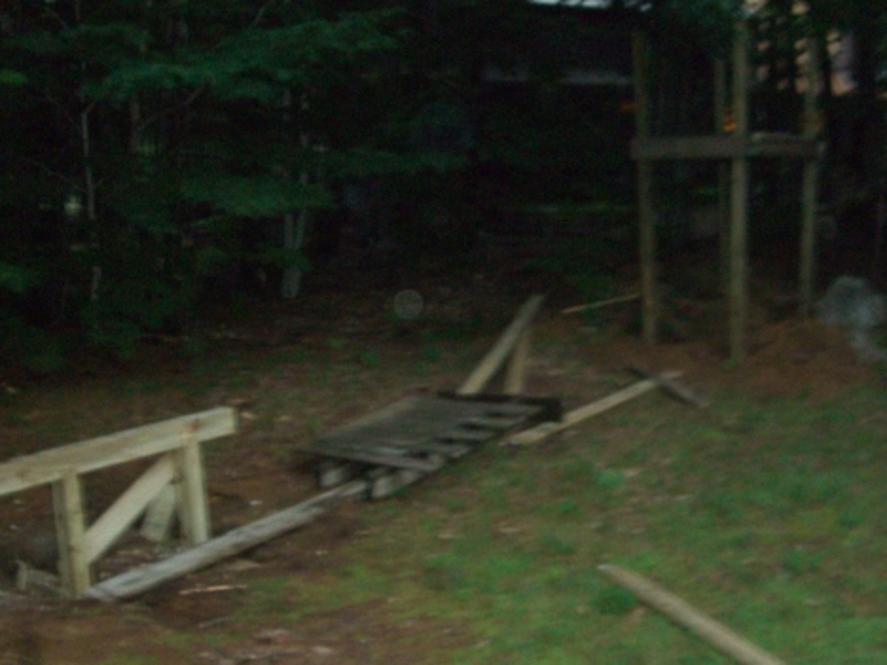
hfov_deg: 36.8
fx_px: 1332
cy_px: 322
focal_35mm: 52
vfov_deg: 28.0
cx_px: 442
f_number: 2.8
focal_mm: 7.9
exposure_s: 1/60
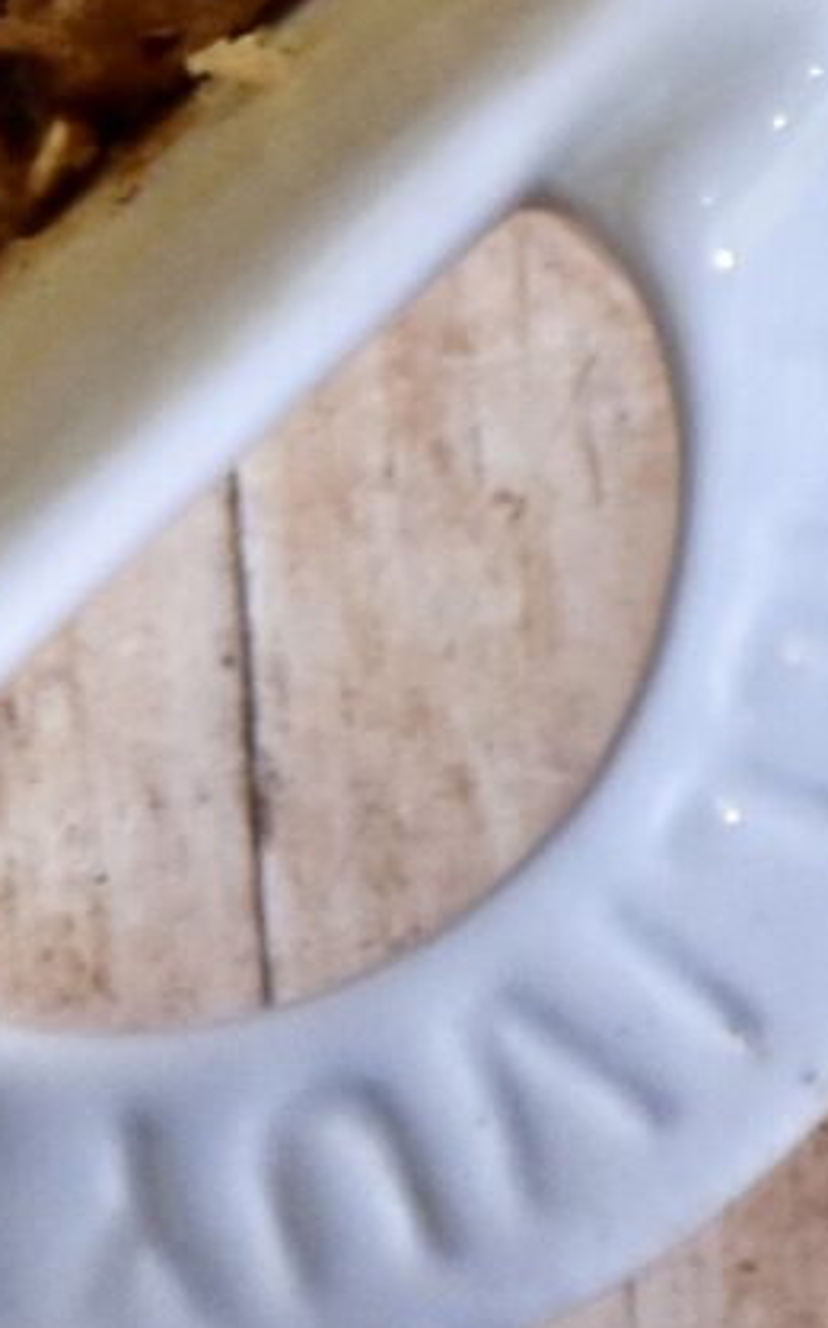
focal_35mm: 634
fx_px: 22930
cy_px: -1586
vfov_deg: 3.3
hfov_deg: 2.0
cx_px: -1825
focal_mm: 60
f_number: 5
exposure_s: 1/80
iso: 1000
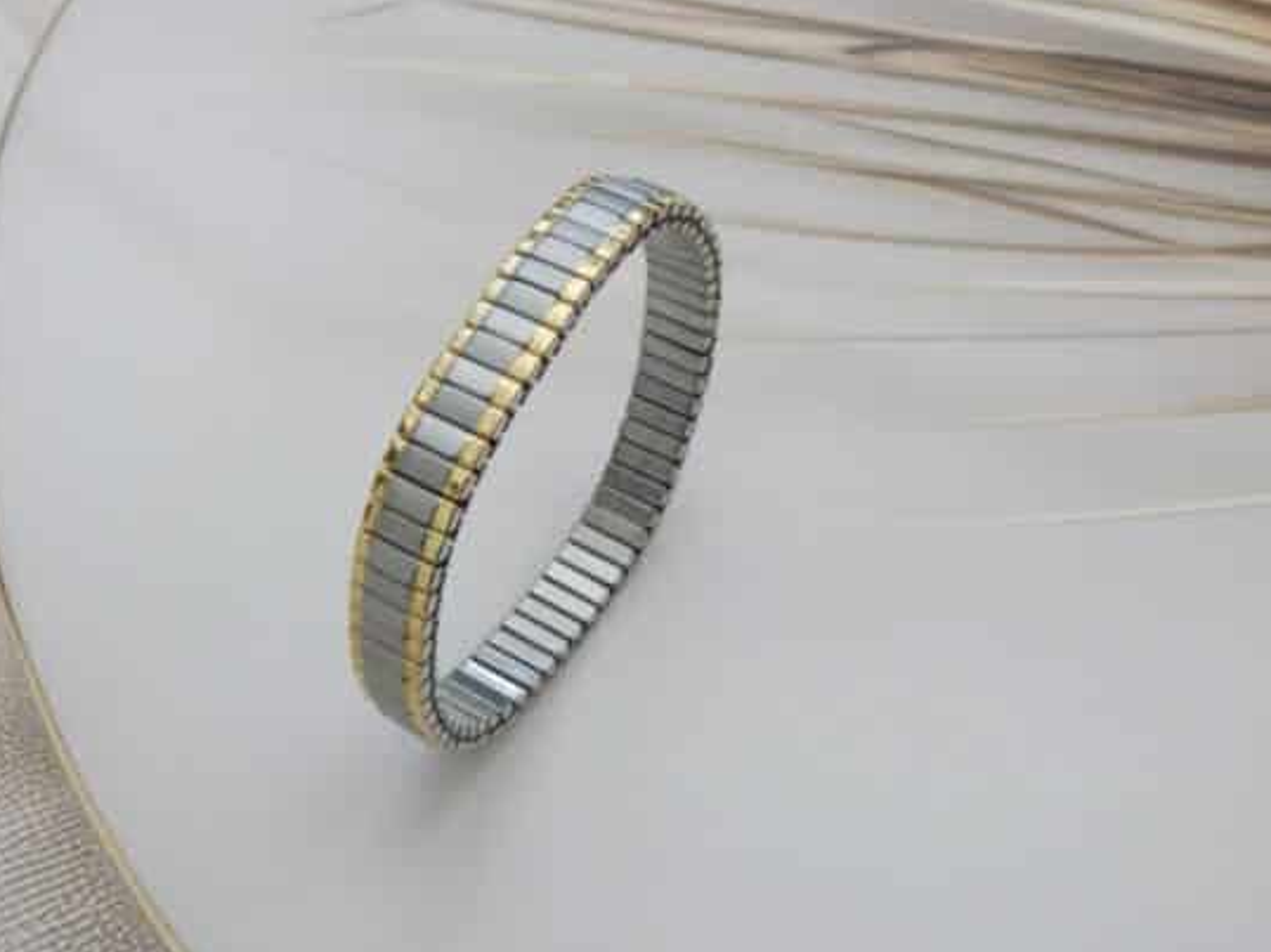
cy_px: 472
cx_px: 581
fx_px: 1762
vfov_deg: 30.2
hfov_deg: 39.6
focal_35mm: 48
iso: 400
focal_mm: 7.7
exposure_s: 1/30
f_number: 3.6
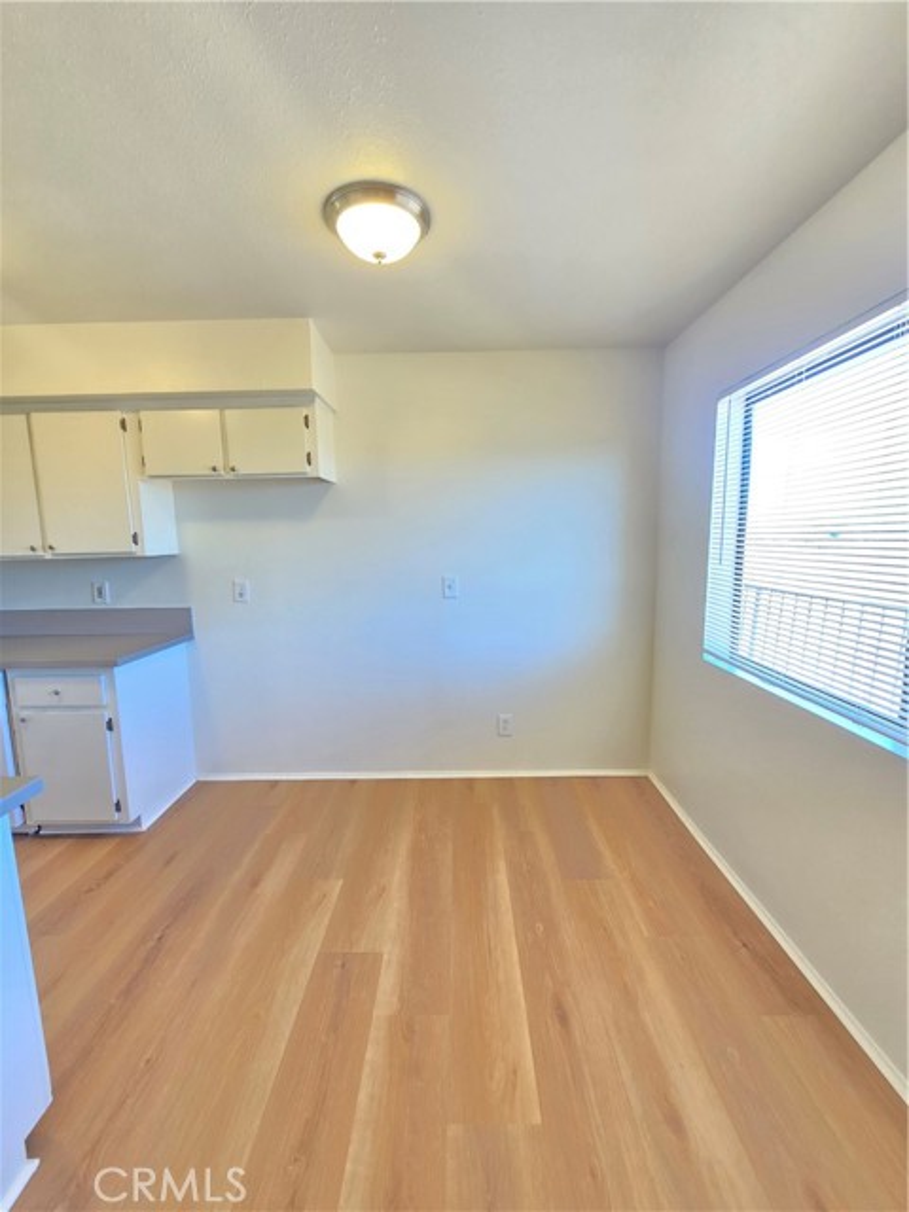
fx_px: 455
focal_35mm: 13
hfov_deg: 89.9
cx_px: 454
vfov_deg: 106.2
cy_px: 606
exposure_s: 1/60
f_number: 2.2
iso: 125
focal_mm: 2.2
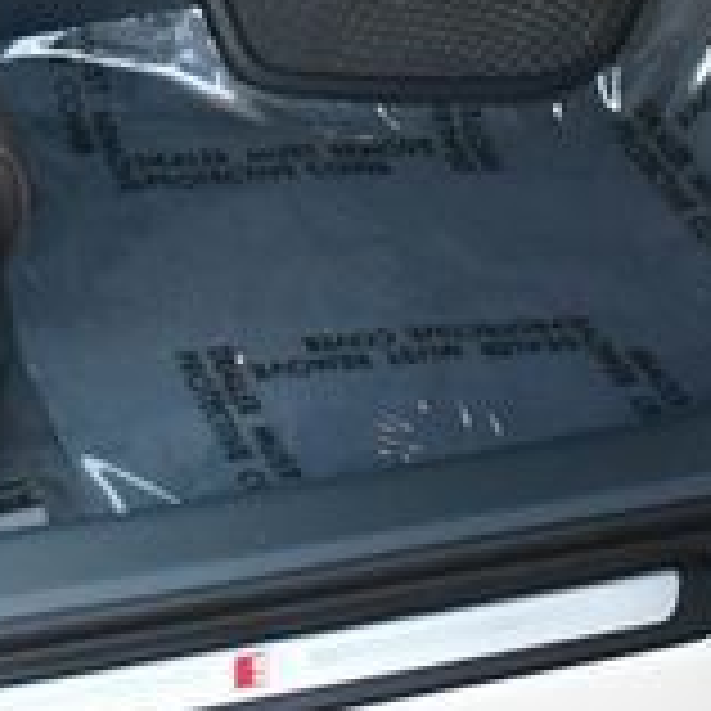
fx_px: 2882
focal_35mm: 124
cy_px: -220
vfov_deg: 13.5
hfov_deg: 13.6
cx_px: -202
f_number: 3.5
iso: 800
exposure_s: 1/250
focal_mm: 18
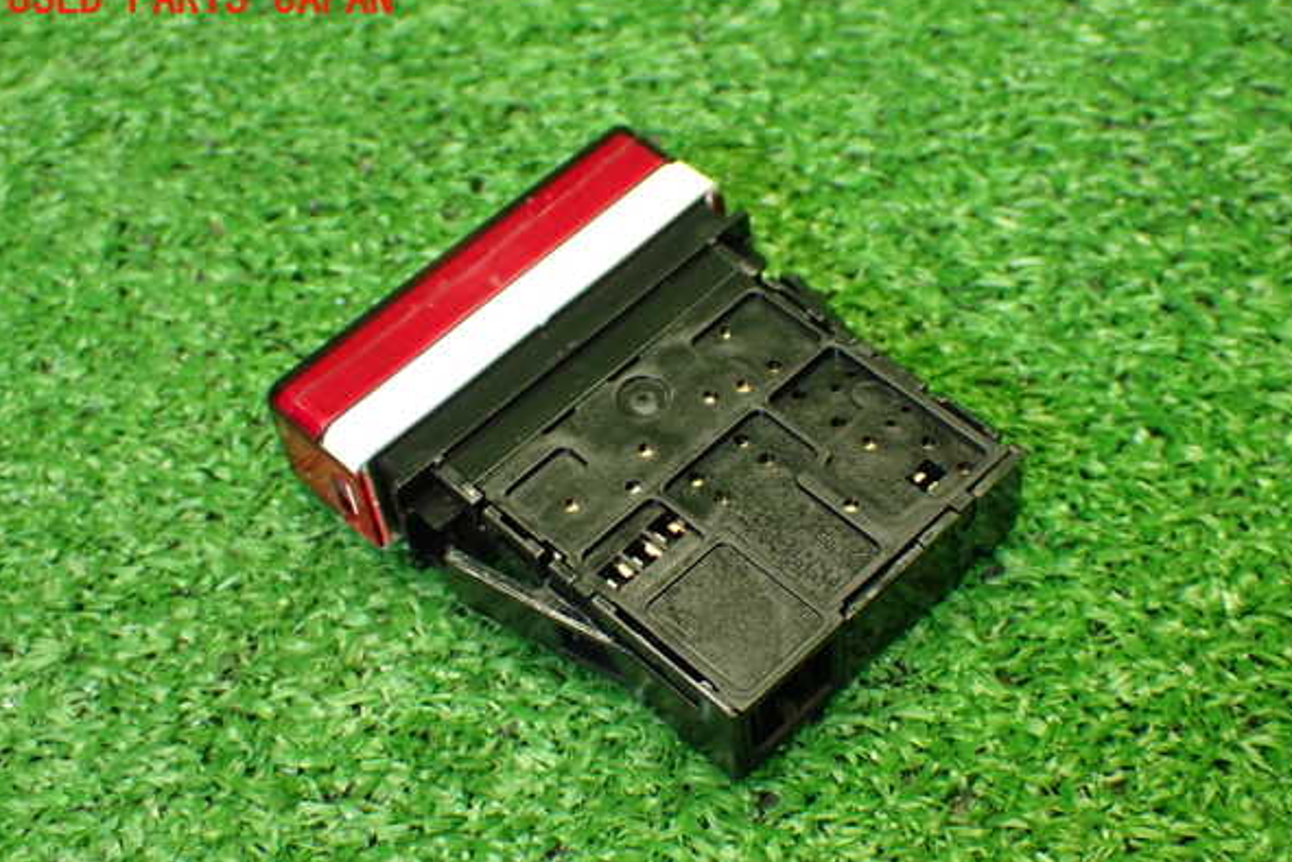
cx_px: 651
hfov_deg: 35.1
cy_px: 464
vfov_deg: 23.8
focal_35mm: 57
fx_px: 2046
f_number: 3.3
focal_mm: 9.65
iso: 800
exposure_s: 1/60
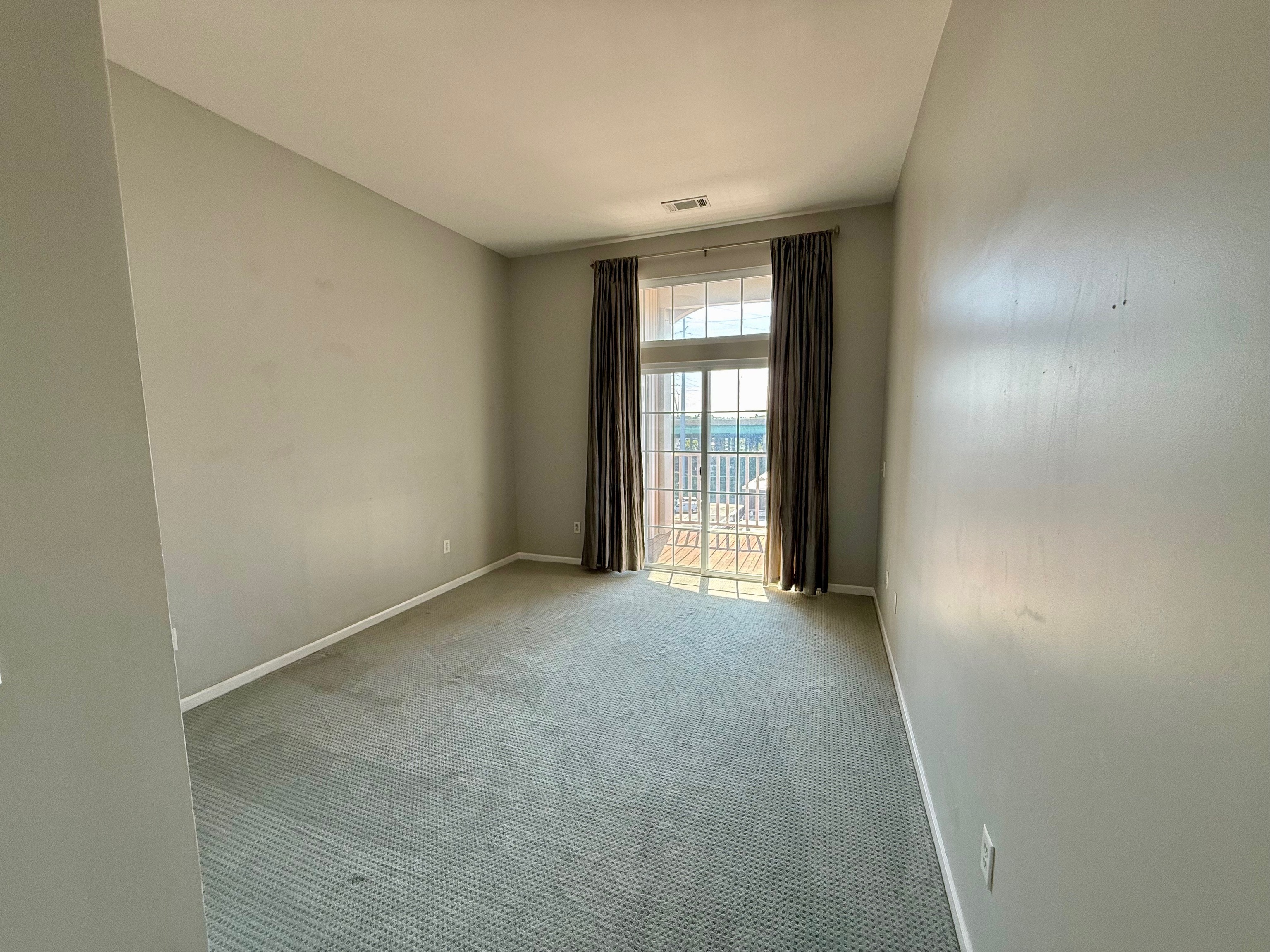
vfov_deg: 85.7
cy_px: 476
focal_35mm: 14
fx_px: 514
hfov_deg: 102.1
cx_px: 635
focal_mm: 2.22
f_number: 2.2
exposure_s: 1/133
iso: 64
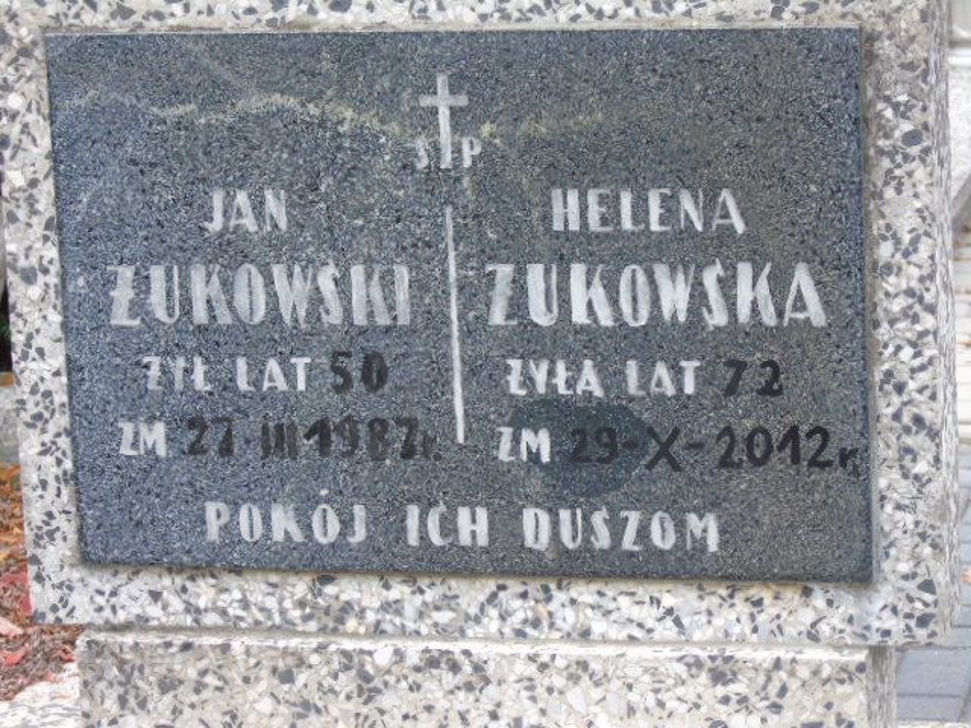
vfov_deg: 10.4
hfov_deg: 13.9
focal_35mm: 142
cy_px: 364
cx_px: 486
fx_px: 3983
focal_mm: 25
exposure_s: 1/125
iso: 320
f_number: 4.7
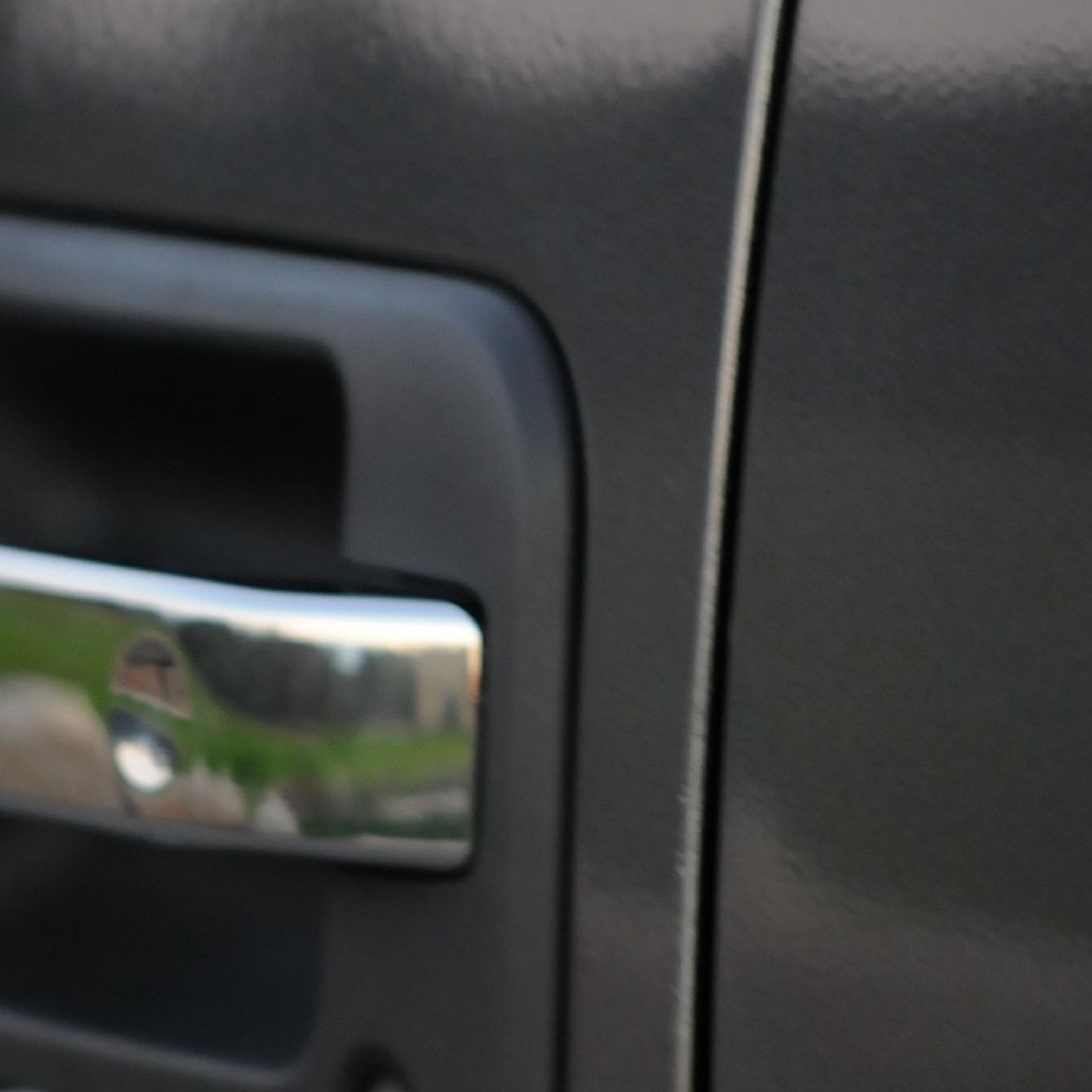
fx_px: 15528
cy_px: 728
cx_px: 345
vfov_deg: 4.0
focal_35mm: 435
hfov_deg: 4.0
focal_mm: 135
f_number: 5
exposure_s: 1/30
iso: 800
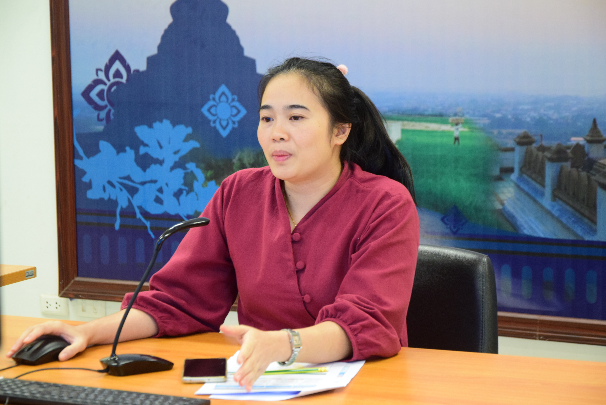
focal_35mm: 105
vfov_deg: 13.0
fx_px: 1768
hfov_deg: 19.5
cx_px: 303
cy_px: 202
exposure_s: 1/40
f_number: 5.3
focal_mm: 70
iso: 1600
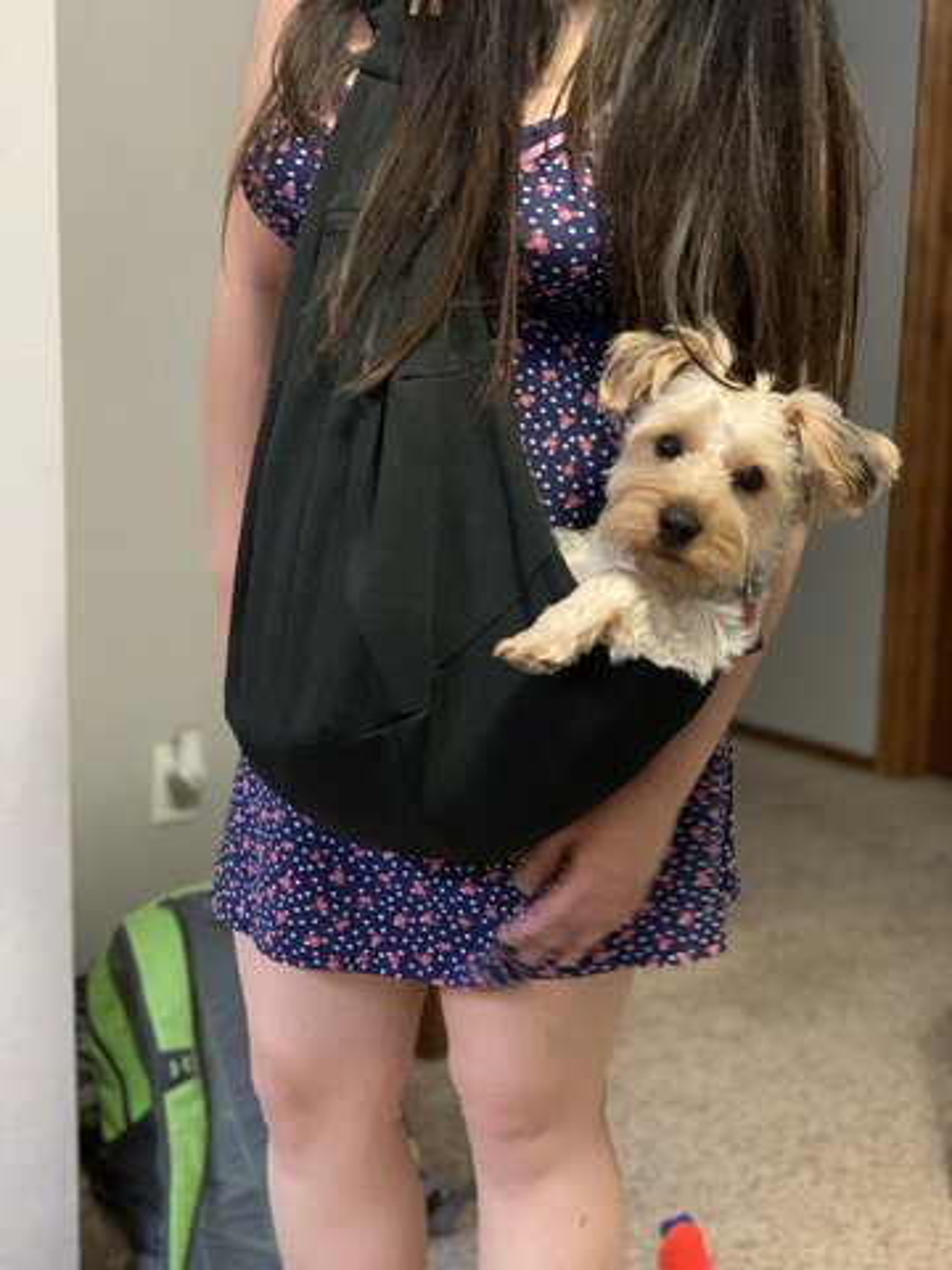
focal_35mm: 52
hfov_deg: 28.0
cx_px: 476
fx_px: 1907
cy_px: 635
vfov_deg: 36.8
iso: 640
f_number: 2.4
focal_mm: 6
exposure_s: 1/30
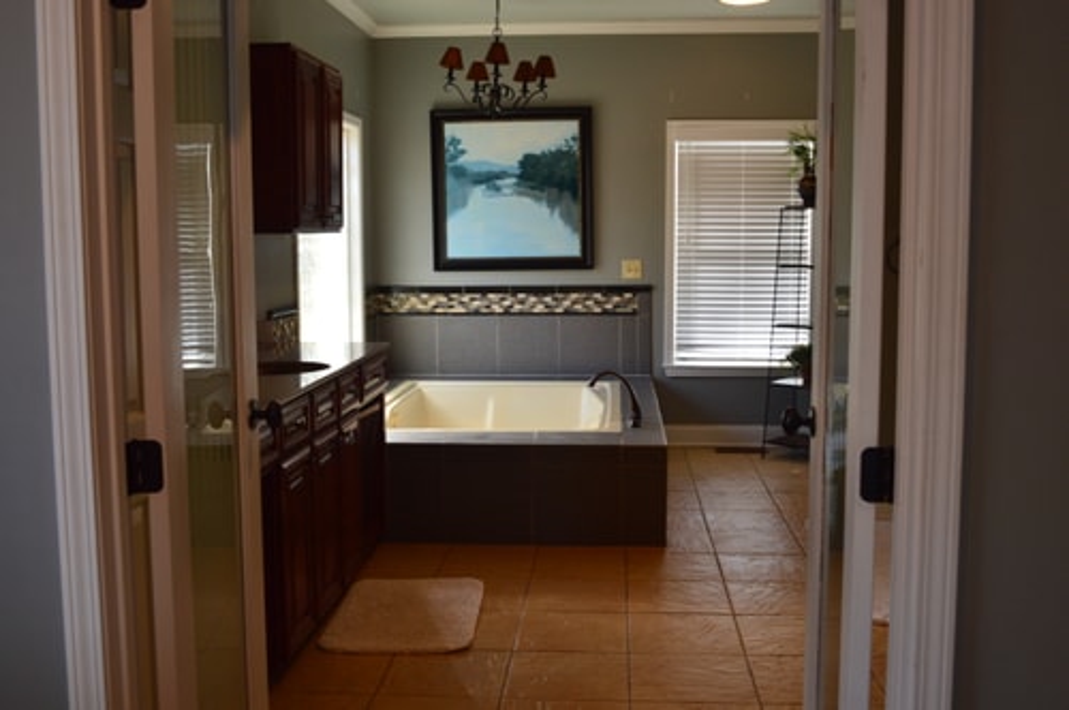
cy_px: 355
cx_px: 534
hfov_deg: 53.2
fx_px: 1068
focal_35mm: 36
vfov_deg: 36.8
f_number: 8
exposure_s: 1/50
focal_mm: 24
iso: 400
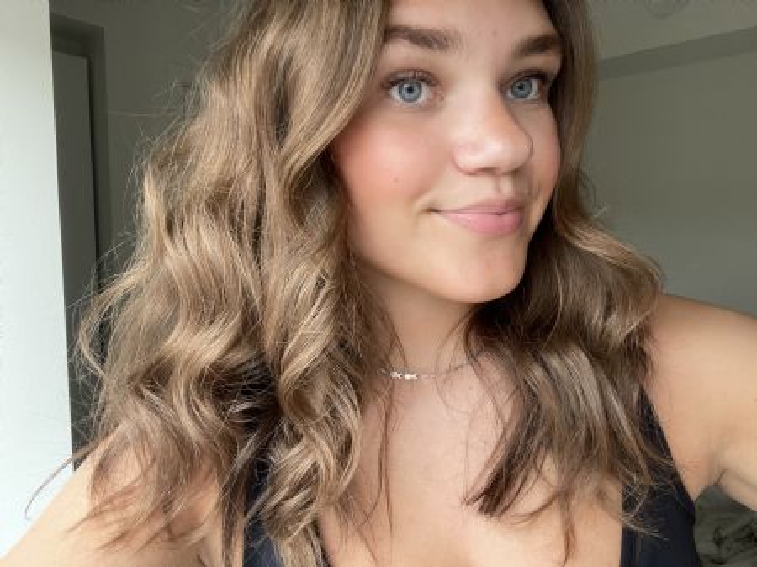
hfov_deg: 74.0
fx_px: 503
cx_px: 378
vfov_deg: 58.8
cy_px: 284
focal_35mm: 23
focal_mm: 2.71
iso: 100
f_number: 2.2
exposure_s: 1/106
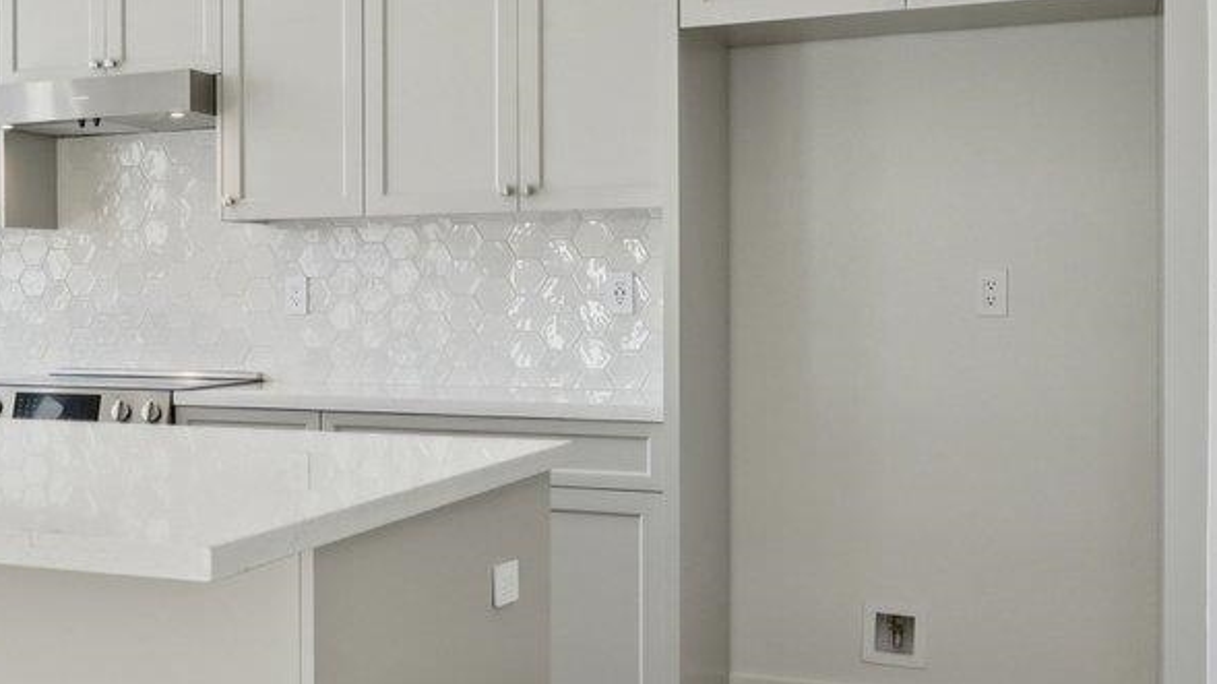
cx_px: 6
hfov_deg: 36.6
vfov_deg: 23.5
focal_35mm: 51
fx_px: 1645
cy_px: 297
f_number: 8
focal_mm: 14
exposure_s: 1/125
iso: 640
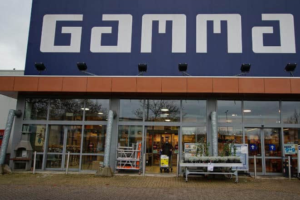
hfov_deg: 63.5
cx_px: 167
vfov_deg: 44.9
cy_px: 100
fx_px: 242
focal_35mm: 29
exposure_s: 1/60
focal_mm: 16
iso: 100
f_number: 4
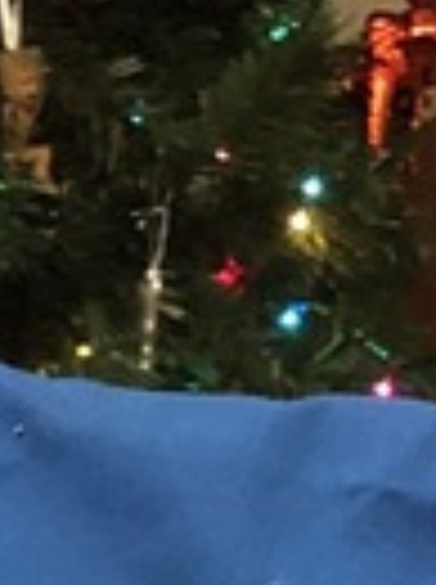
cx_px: -216
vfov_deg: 7.6
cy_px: 1912
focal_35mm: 221
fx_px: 3724
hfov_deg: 6.6
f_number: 1.8
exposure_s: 1/13
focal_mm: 4
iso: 100
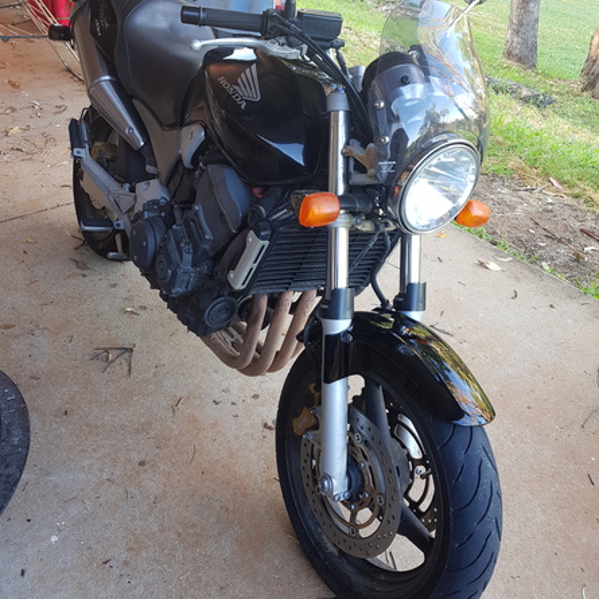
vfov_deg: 52.3
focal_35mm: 31
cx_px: 297
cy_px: 252
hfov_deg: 52.5
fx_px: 607
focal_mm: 4.2
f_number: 1.7
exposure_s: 1/50
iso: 50
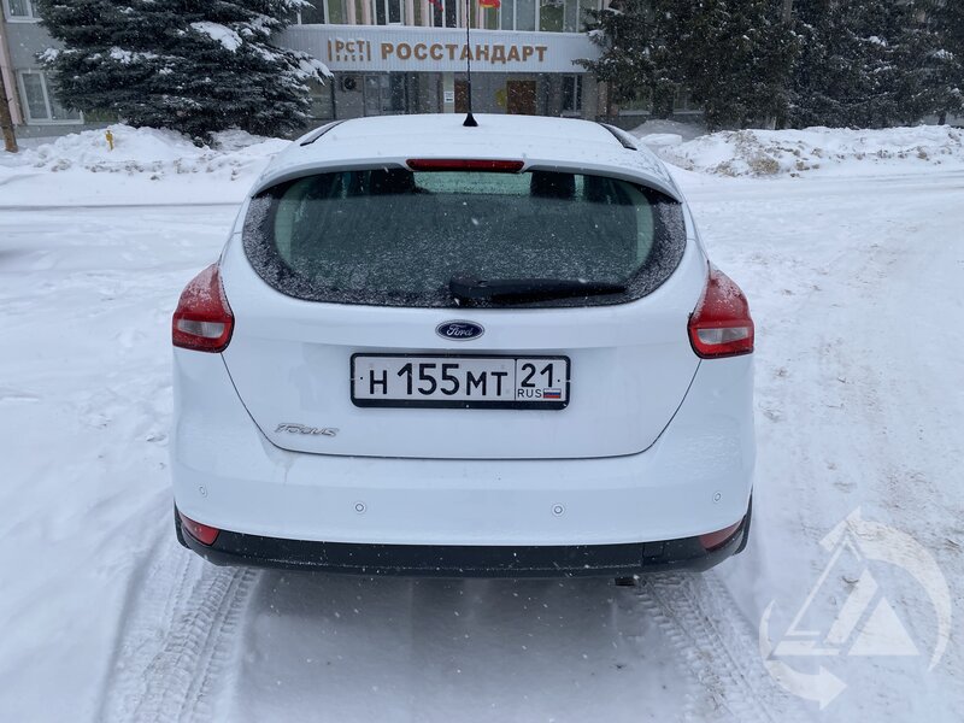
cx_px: 482
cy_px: 362
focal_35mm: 26
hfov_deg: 67.3
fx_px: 724
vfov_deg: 53.1
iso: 32
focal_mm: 4.25
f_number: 1.8
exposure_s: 1/302
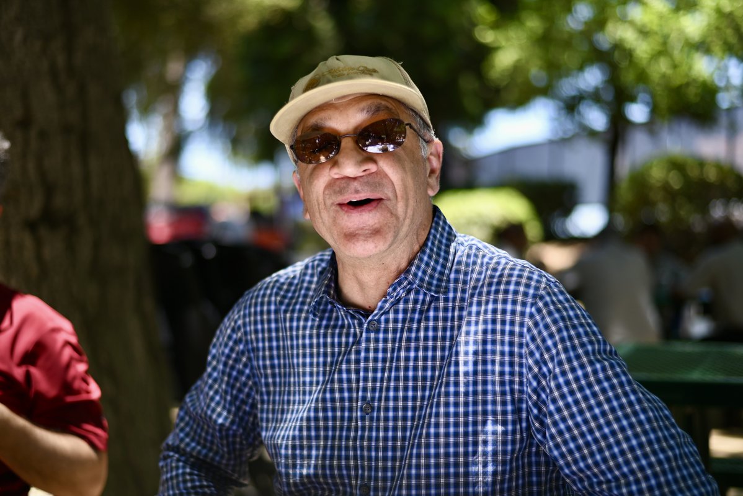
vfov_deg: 27.0
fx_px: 1032
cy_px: 248
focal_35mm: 50
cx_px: 372
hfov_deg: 39.6
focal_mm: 50
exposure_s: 1/800
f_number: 1.8
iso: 100
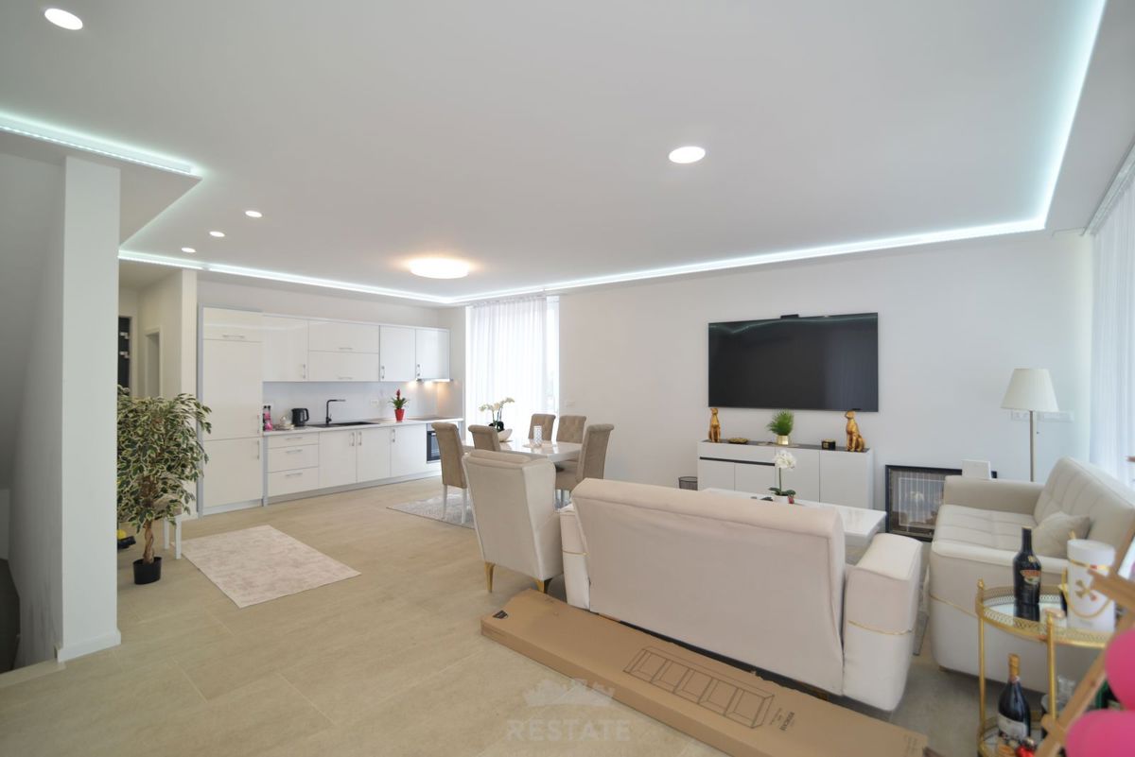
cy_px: 378
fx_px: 505
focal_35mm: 16
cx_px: 568
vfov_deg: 73.8
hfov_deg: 96.7
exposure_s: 1/125
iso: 320
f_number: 5.6
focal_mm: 16
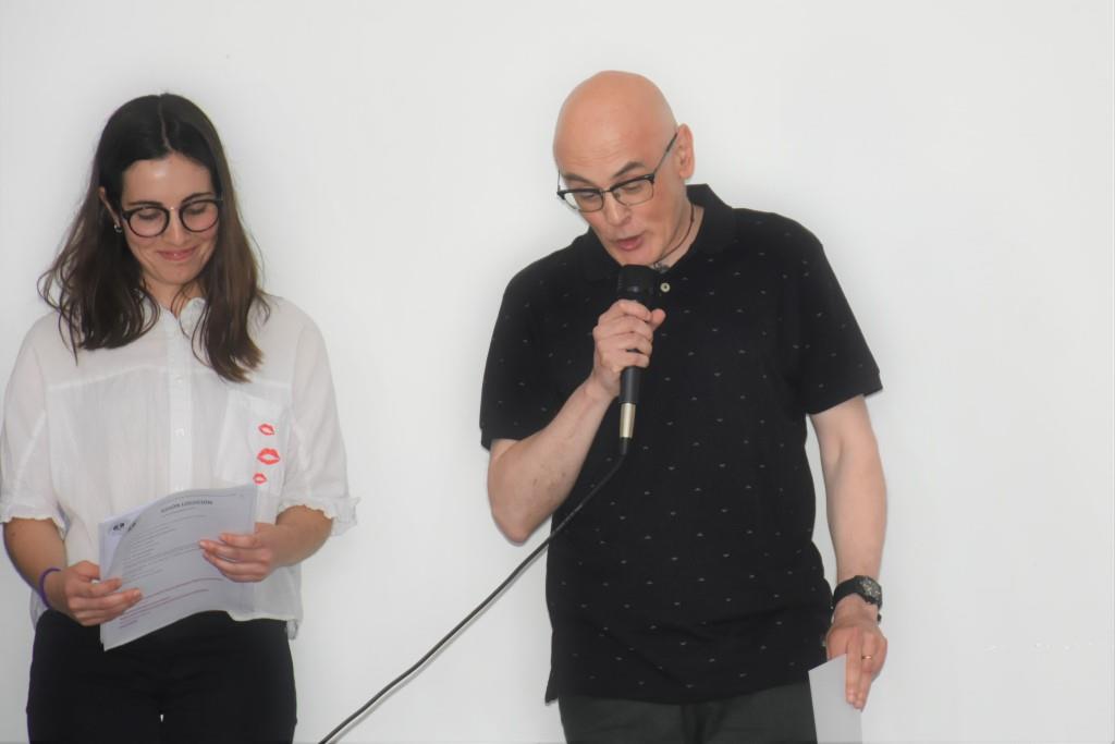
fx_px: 5204
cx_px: 558
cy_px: 372
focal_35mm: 168
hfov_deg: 12.2
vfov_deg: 8.2
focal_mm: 112
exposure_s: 1/60
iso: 800
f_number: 5.6
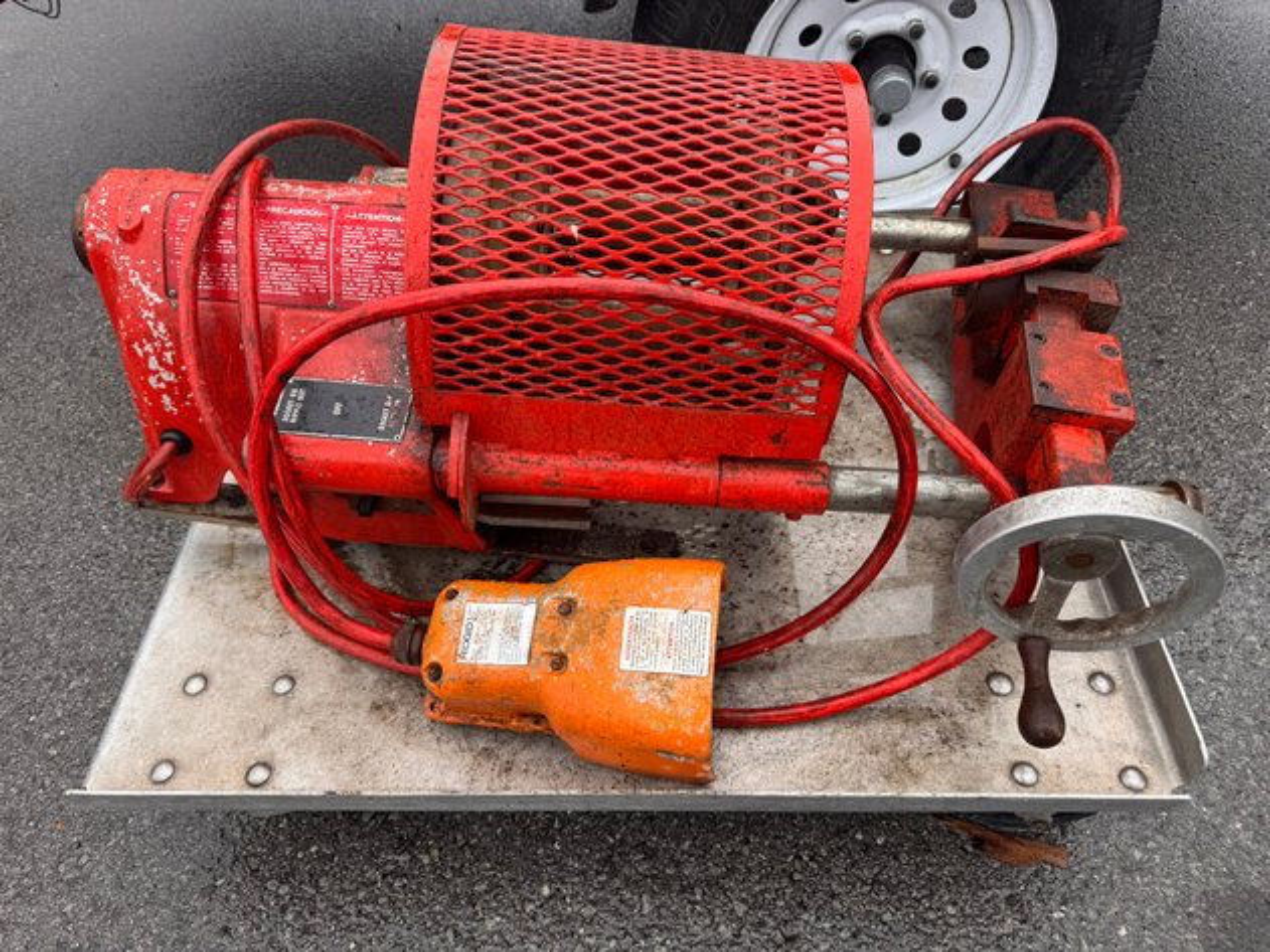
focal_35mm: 24
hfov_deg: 71.6
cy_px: 476
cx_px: 635
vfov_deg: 56.8
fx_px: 880
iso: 80
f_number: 1.78
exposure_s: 1/285
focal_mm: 6.76
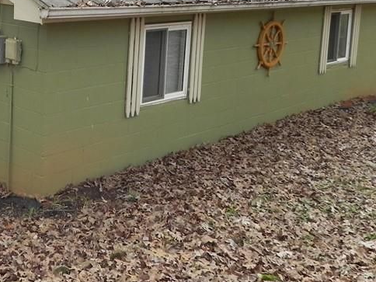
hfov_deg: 32.9
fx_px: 597
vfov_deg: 25.7
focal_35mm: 55
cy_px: 26
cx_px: 28
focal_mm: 4.6
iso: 160
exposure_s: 1/187
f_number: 5
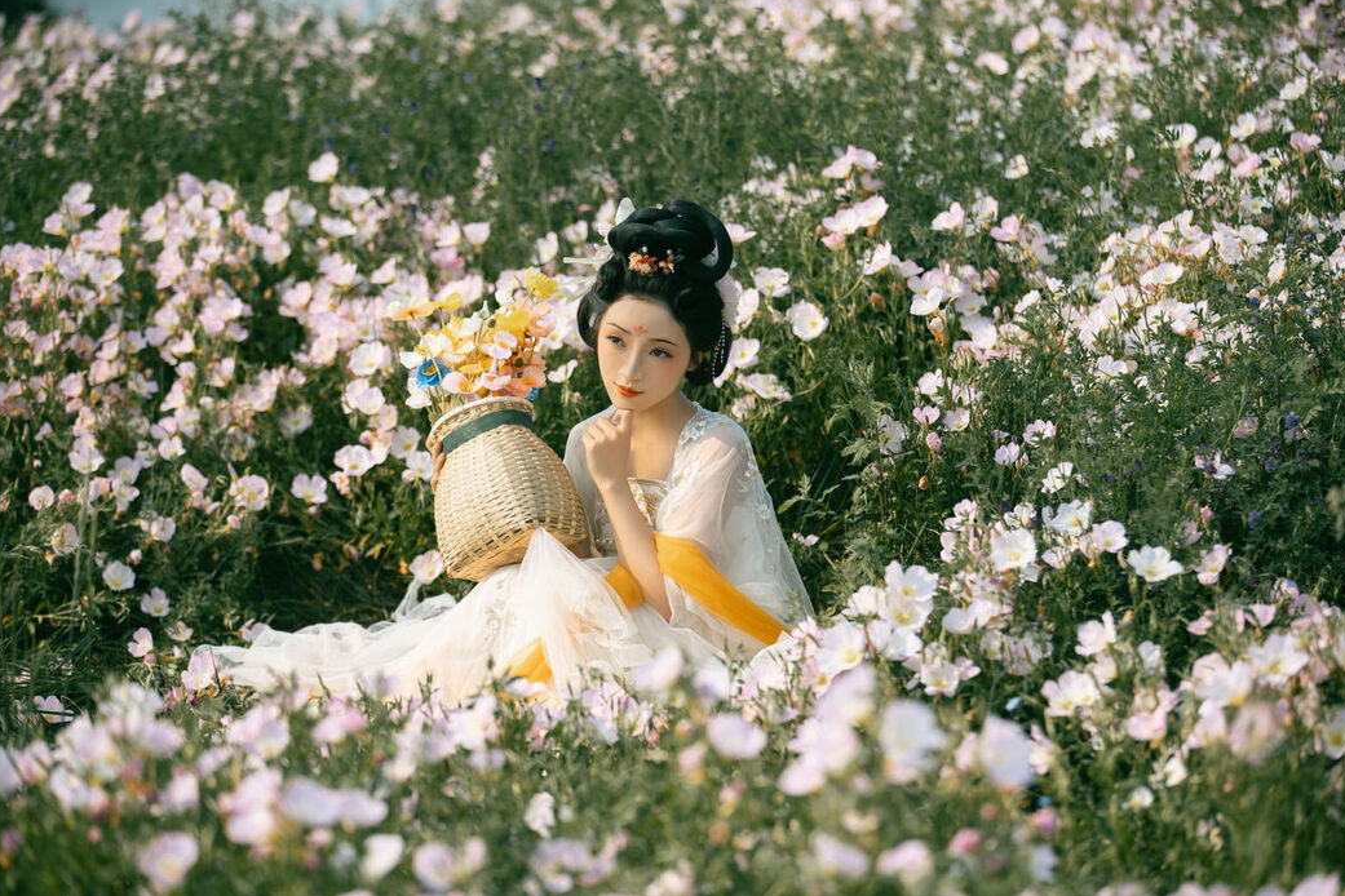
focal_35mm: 111
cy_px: 447
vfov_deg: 12.3
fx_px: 4147
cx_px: 676
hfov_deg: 18.4
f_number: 2.8
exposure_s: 1/4000
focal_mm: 110
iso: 200
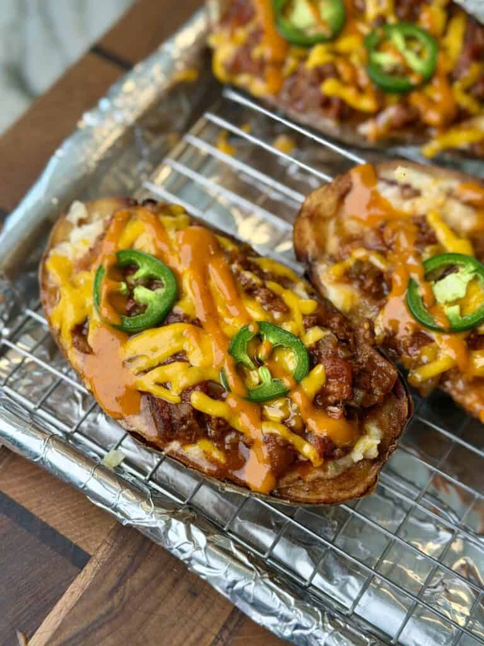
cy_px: 323
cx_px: 242
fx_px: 895
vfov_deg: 39.7
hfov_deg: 30.3
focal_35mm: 48
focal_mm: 6.76
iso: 64
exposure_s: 1/258
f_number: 1.78
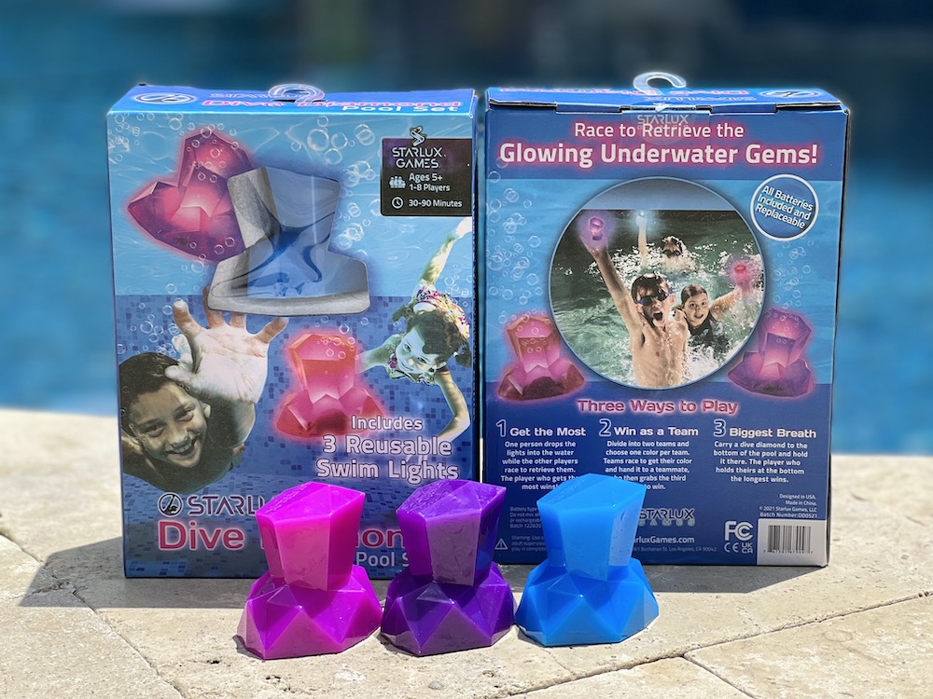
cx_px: 466
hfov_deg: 25.3
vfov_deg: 19.1
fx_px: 2075
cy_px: 350
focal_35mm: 77
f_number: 2.8
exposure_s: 1/536
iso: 32
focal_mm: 9
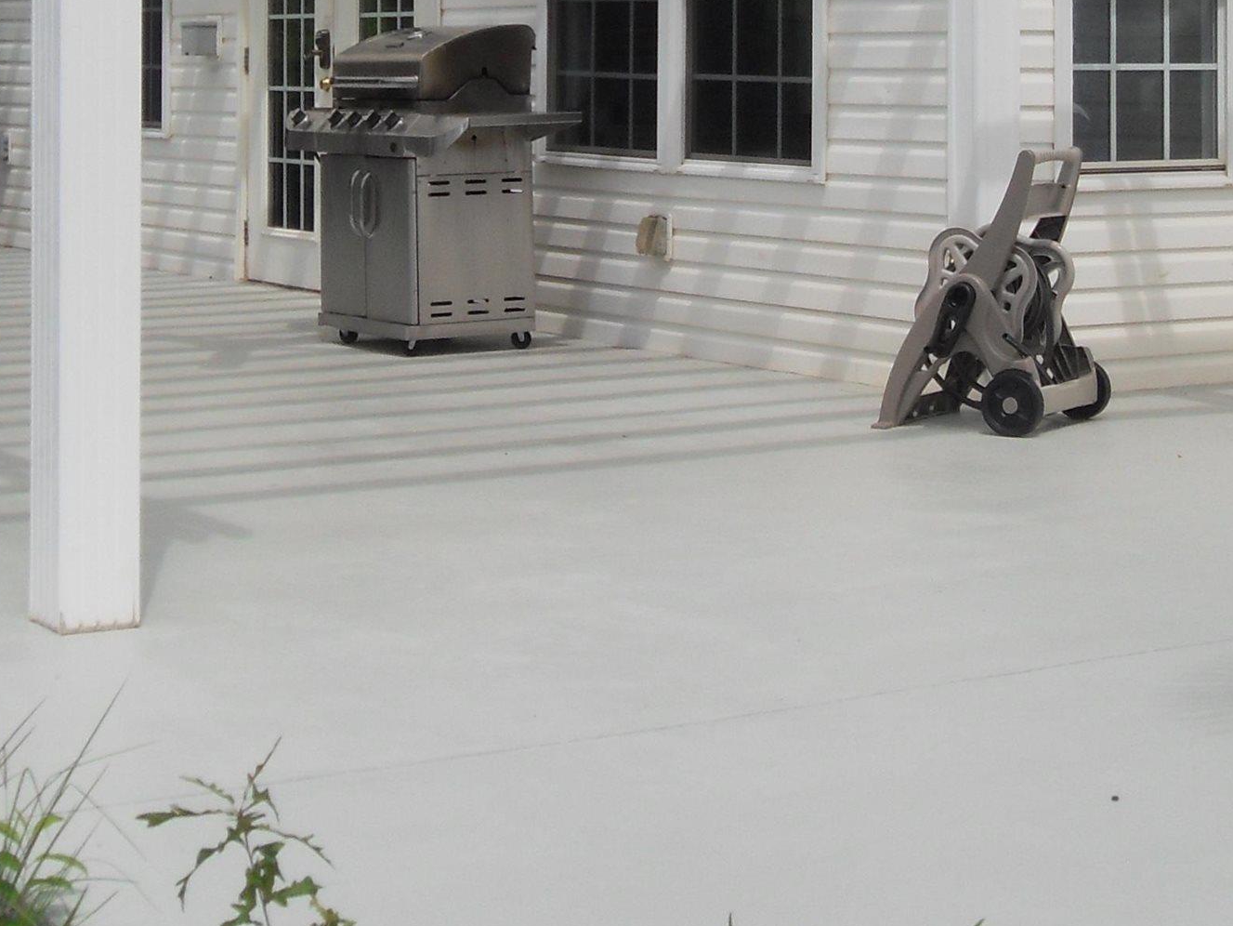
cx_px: 655
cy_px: -6
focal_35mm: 81
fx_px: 2886
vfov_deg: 17.8
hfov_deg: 24.1
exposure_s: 1/500
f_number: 8.2
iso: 80
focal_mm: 6.3
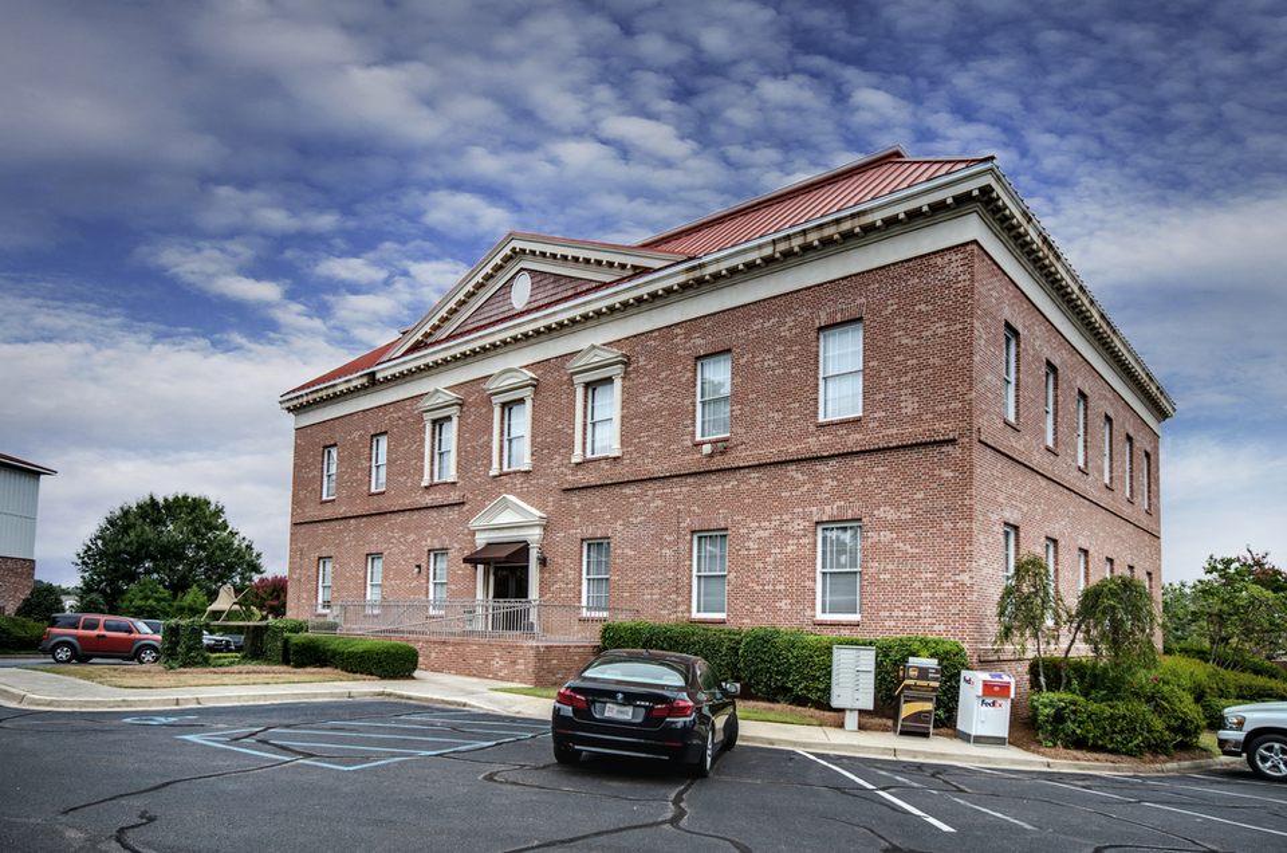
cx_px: 644
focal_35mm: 21
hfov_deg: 81.3
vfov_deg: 59.3
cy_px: 426
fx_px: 749
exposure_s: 1/1000
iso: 200
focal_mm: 14
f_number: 7.1
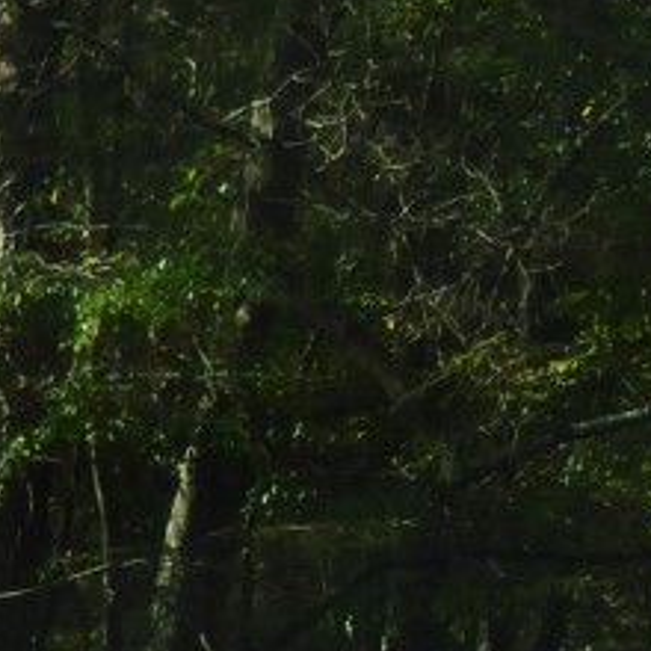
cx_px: 2110
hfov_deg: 3.1
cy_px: 240
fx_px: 11681
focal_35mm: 549
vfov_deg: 3.2
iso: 100
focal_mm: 17
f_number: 4.8
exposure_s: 1/200
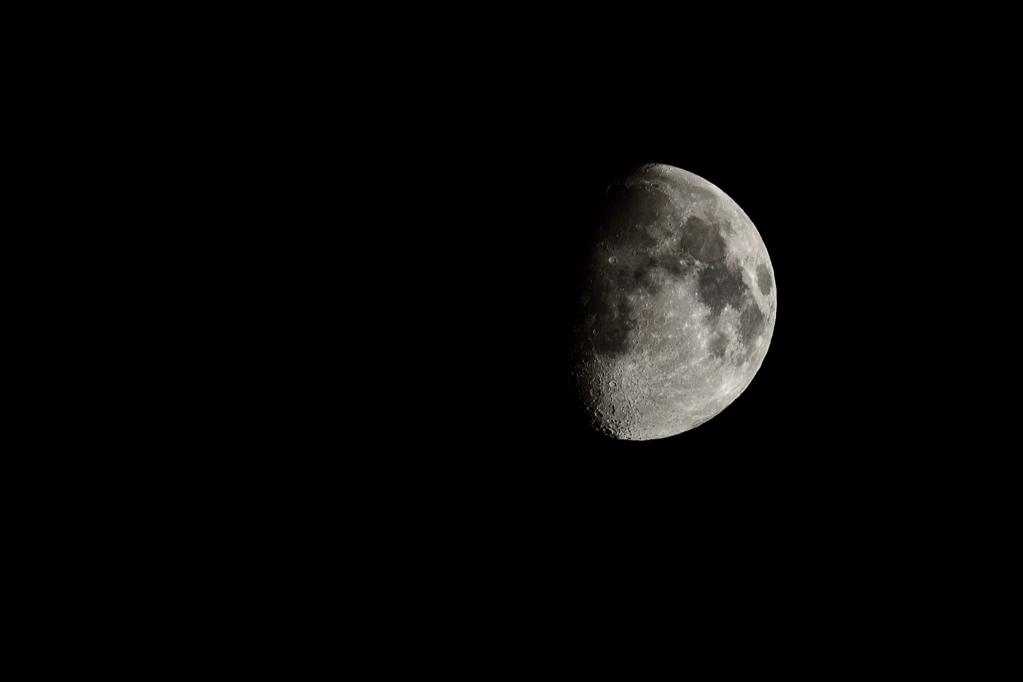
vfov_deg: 1.8
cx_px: 512
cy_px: 341
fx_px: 21311
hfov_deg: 2.7
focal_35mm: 750
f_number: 29
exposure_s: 1/15
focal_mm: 500
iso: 100
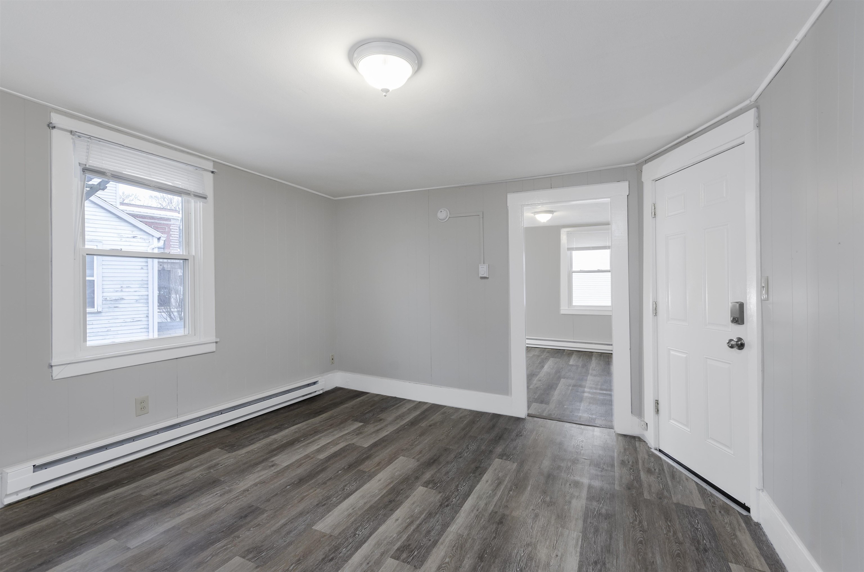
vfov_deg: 77.1
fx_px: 359
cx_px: 432
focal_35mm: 15
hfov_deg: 100.5
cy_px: 286
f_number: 10
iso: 250
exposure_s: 1/3
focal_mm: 10
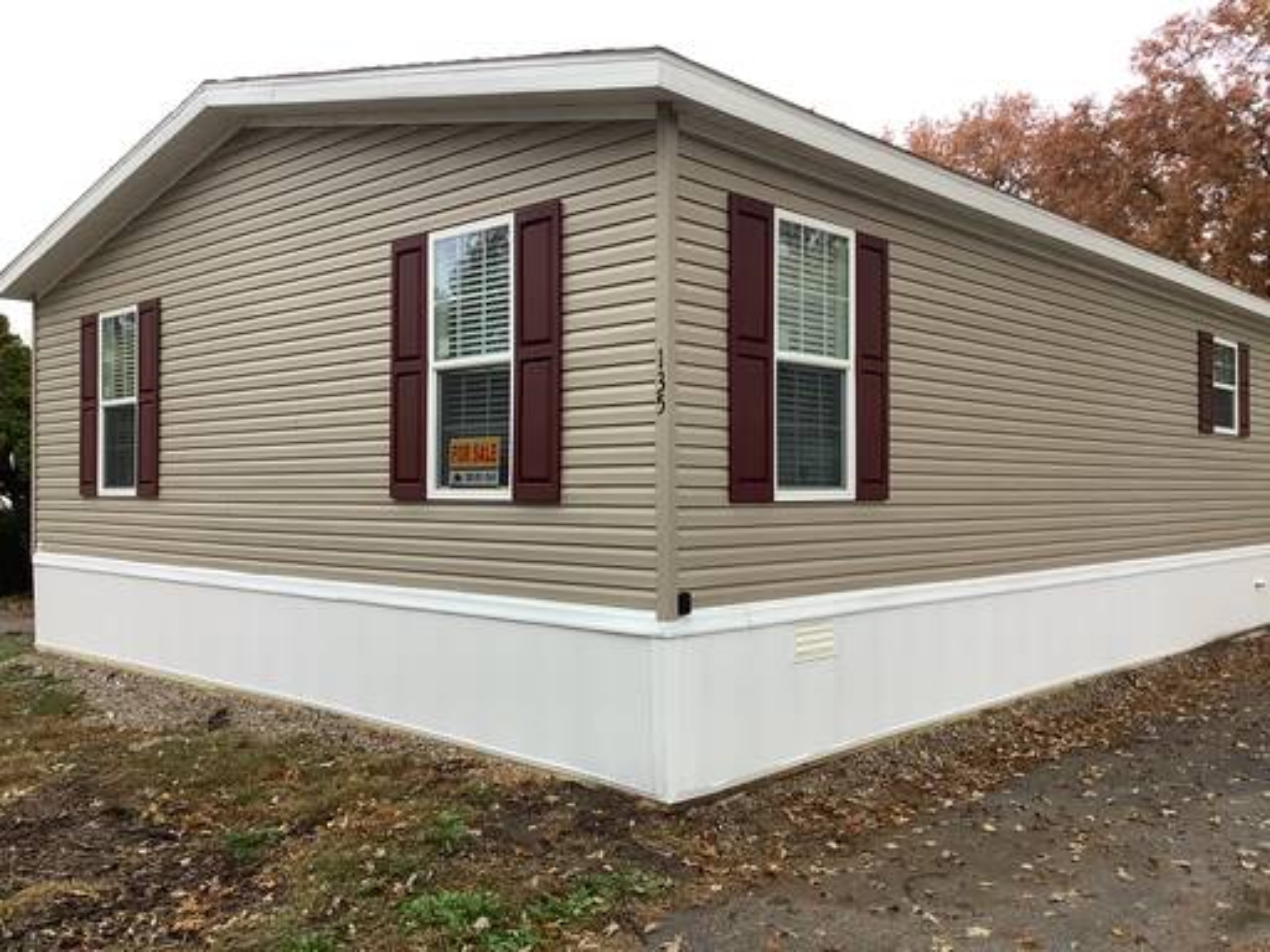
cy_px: 476
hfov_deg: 58.4
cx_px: 635
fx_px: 1137
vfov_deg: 45.4
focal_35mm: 31
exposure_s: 1/120
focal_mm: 3.3
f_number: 2.4
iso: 80
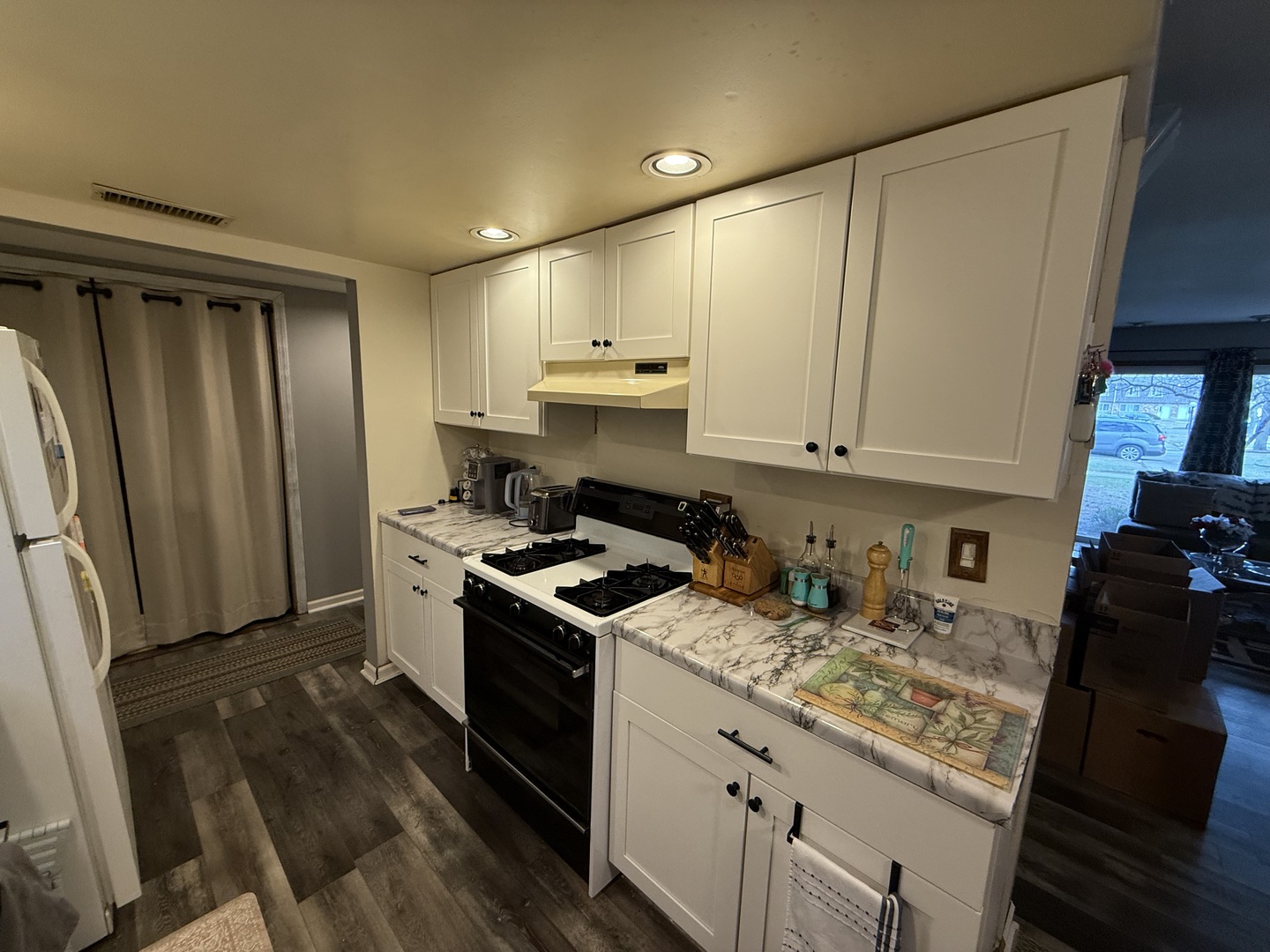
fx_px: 514
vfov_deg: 85.7
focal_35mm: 14
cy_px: 476
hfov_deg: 102.1
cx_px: 635
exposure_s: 1/60
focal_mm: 2.22
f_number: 2.2
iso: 200
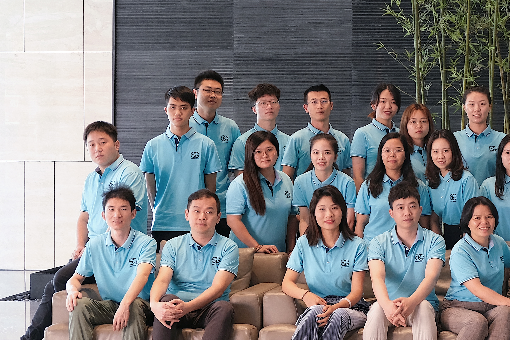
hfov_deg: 21.5
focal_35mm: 91
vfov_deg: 15.0
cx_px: 524
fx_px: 1289
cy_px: 159
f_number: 3.2
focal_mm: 27.7
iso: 800
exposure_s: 1/60
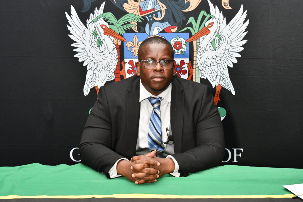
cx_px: 152
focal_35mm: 69
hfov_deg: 29.2
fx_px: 581
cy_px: 101
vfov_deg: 19.7
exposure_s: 1/60
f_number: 8
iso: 1250
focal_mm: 46
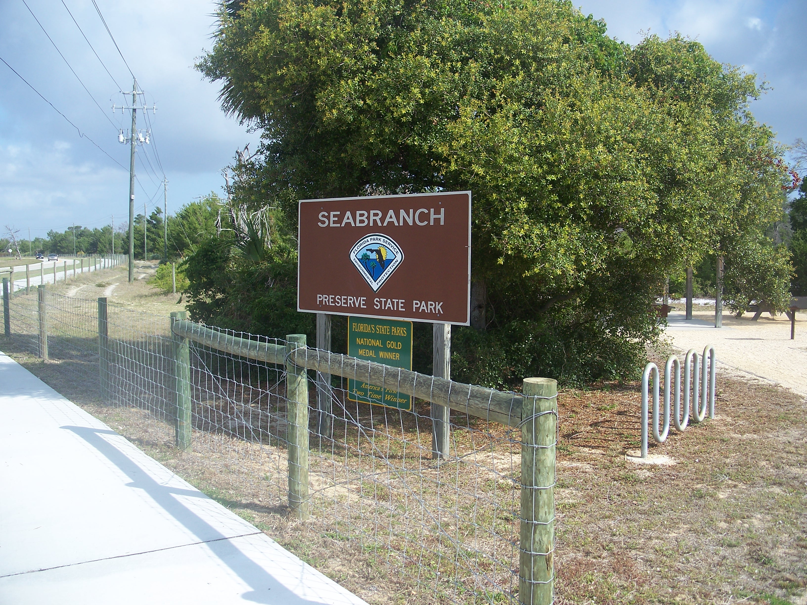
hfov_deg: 50.1
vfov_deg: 38.7
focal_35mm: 37
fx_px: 863
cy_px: 302
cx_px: 404
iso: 64
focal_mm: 7.8
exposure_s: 1/640
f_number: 2.8
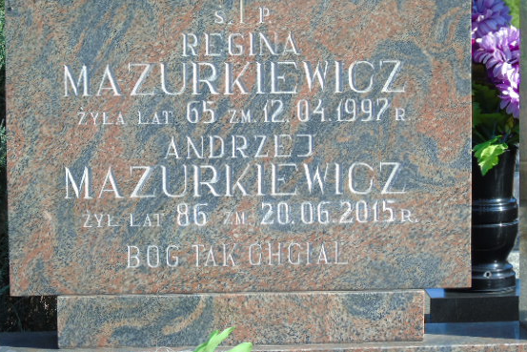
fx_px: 2504
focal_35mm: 171
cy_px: 153
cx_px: 264
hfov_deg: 12.0
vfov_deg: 8.0
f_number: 4.7
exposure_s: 1/200
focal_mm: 25
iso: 80
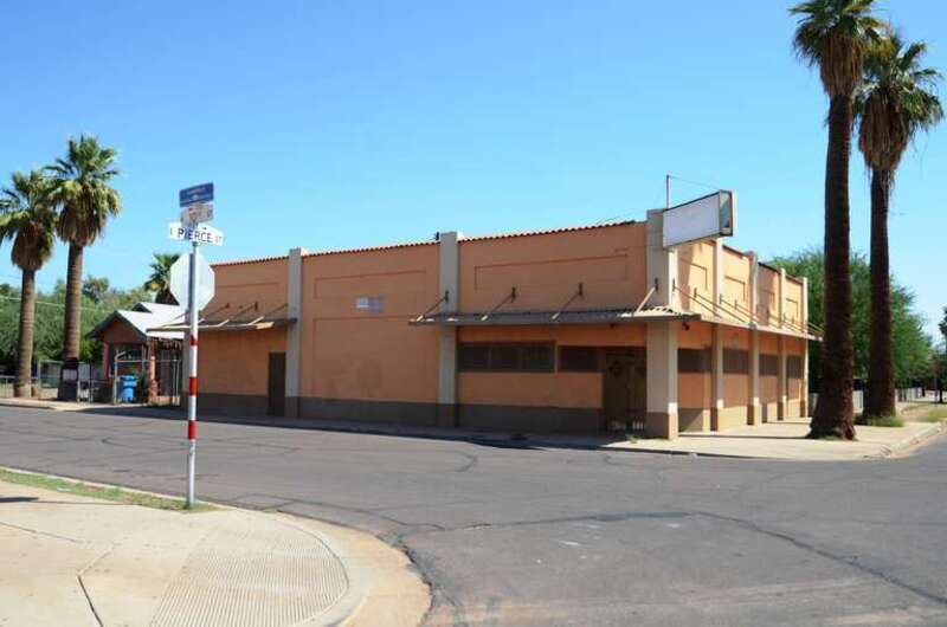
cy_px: 314
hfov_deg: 62.0
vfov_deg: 43.4
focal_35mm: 30
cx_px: 474
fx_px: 788
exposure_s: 1/2000
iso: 400
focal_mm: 20
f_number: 5.6
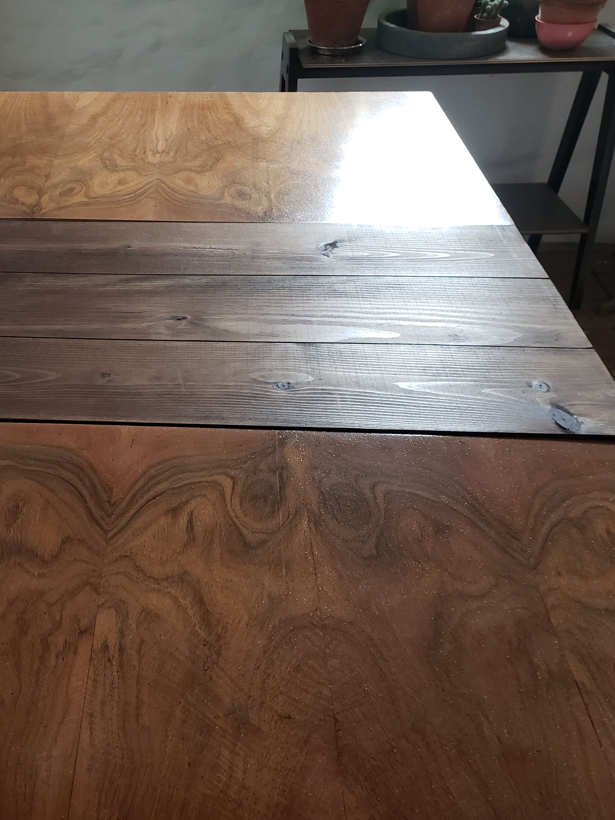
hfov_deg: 39.4
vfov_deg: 52.6
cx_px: 142
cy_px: 407
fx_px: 829
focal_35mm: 35
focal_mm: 4.3
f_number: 2.4
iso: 250
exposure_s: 1/33
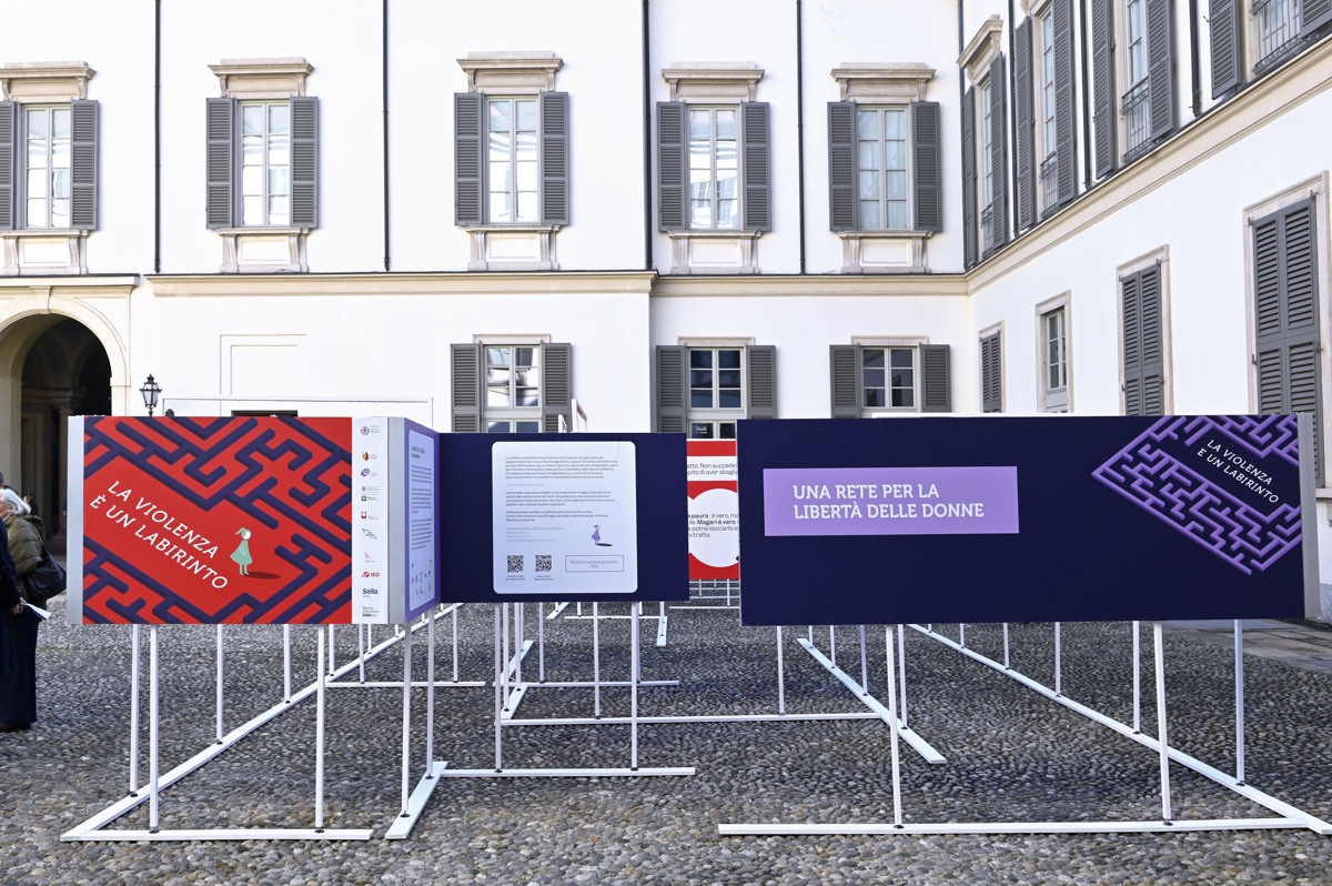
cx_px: 666
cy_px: 443
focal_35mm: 29
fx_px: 1072
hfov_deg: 63.7
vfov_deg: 44.9
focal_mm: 29
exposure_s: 1/125
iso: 320
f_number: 8
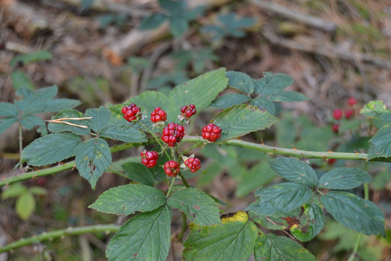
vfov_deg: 16.6
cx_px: 196
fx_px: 896
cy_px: 130
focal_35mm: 82
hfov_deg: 24.6
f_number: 5.6
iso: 500
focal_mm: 55
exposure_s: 1/60
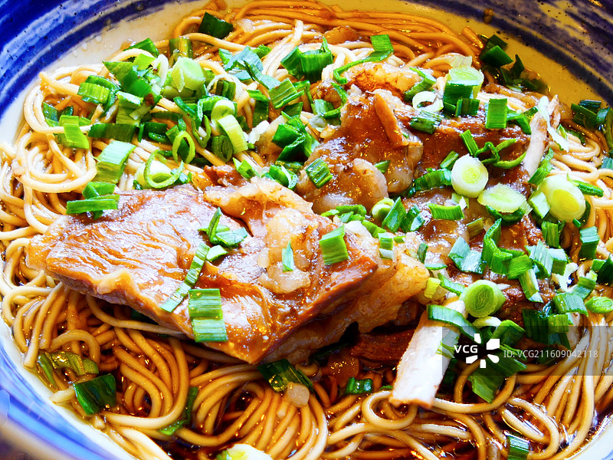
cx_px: 306
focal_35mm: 72
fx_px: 1275
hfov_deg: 27.0
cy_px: 230
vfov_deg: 20.4
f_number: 2.2
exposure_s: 1/60
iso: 320
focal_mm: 25
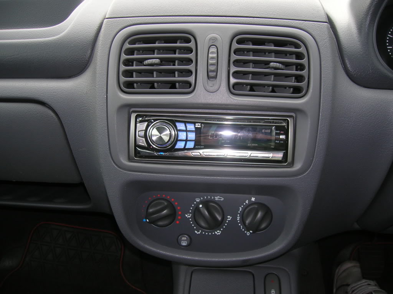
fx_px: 386
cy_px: 147
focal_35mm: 34
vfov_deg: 41.7
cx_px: 196
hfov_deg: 54.0
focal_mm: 5.7
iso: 50
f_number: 2.9
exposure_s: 1/60.1
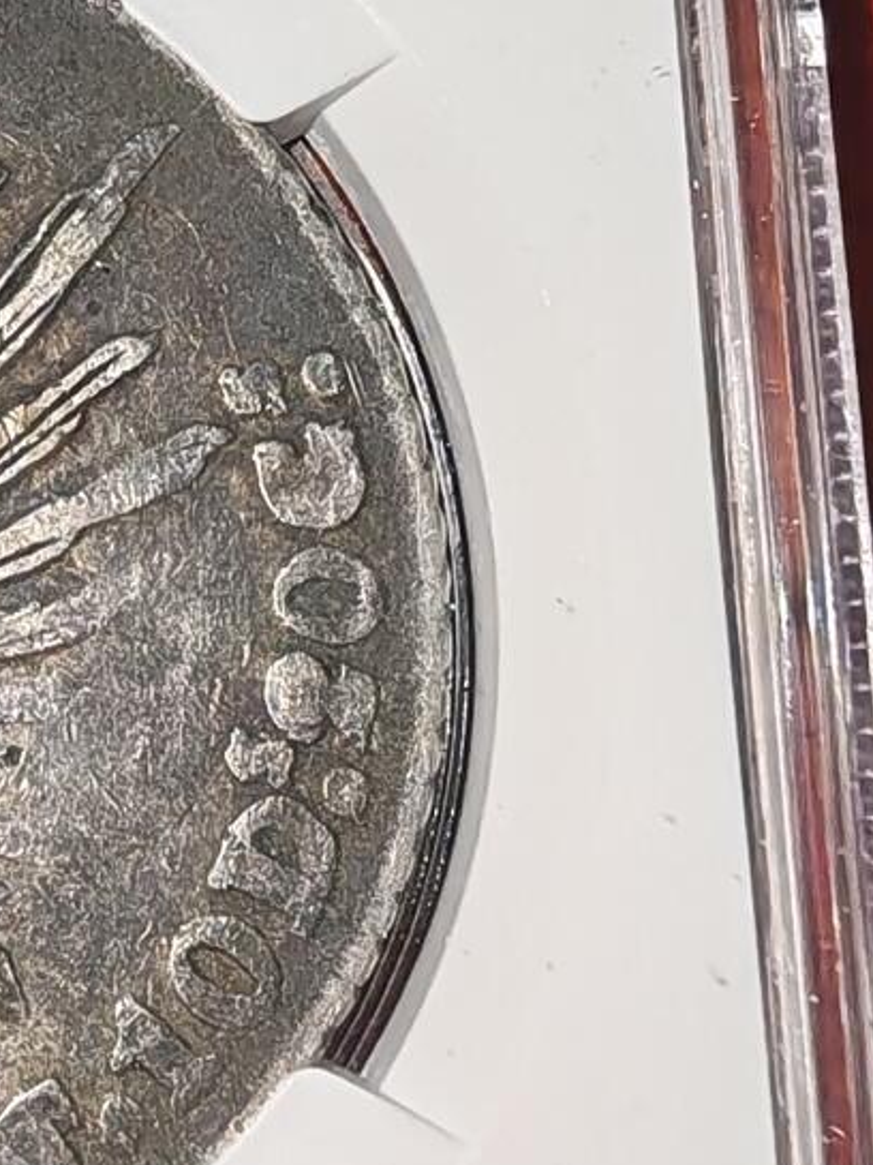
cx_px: -317
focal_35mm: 86
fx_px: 2892
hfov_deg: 16.1
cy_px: 75
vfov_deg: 22.1
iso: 64
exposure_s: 1/100
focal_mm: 1.96
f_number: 2.2
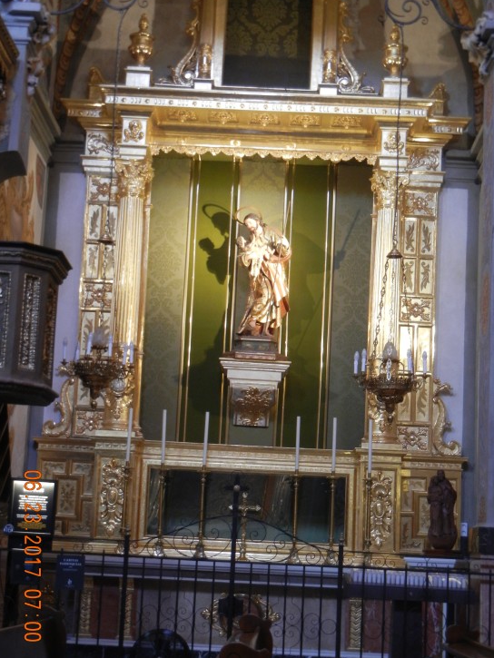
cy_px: 336
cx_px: 240
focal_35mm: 72
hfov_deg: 20.4
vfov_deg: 27.0
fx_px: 1370
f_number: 4.1
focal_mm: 12.2
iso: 400
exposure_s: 1/3.7
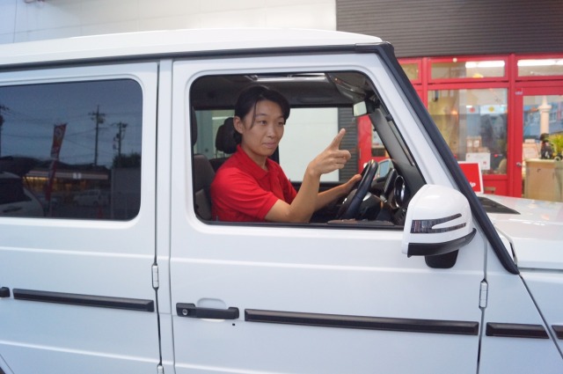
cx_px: 282
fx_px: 422
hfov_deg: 67.4
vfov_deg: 47.8
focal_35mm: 27
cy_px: 187
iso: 1600
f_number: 3.5
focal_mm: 18
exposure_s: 1/125
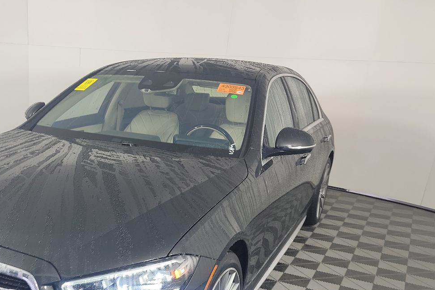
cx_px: 115
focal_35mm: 41
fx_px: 495
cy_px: 264
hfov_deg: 45.9
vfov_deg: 31.1
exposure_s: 1/60
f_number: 1.8
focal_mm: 6.7
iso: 64
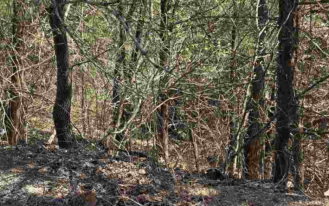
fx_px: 717
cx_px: -11
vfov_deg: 16.3
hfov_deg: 24.5
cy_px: 77
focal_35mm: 80
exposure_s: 1/359
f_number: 1.7
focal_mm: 6.3
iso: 25
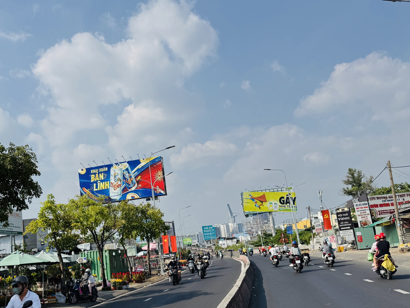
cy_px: 176
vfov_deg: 36.8
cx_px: 135
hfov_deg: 47.0
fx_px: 462
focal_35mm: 39
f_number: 1.78
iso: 80
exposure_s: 1/9009
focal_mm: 6.76
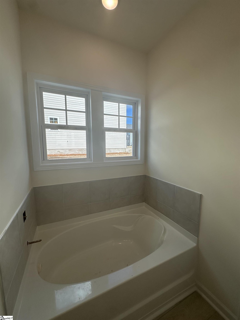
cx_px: 120
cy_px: 160
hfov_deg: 85.7
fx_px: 129
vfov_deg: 102.1
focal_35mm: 14
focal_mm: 2.22
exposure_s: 1/651
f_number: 2.2
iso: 40
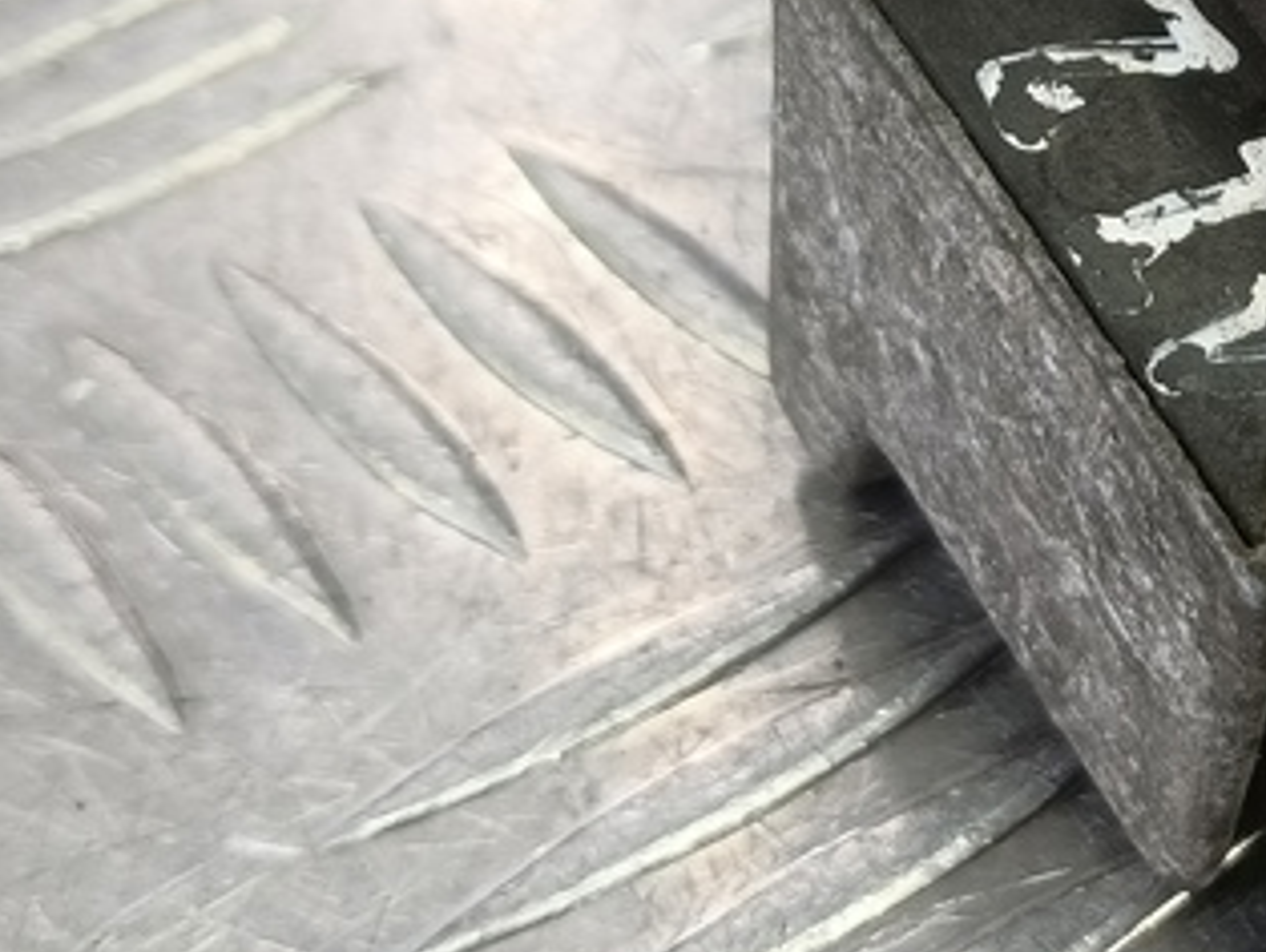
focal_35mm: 75
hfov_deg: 23.8
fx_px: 2745
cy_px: -20
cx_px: 1504
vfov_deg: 19.1
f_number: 1.6
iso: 146
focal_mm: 4.11
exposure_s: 1/50
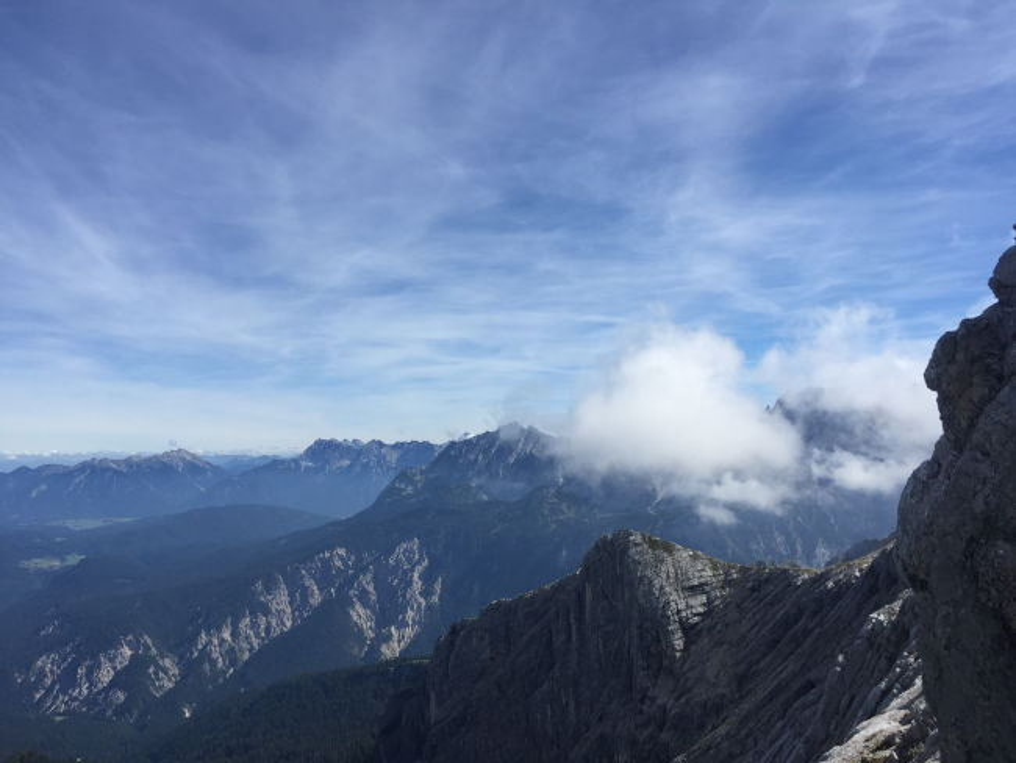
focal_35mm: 29
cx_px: 508
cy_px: 382
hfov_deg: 61.6
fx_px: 851
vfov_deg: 48.3
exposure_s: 1/2825
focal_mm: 4.15
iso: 32
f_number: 2.2
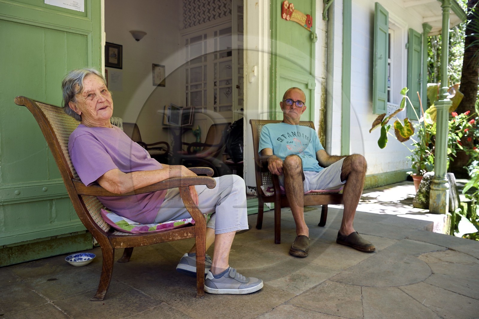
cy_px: 160
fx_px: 386
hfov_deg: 63.7
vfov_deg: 44.9
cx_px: 240
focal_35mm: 29
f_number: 6.3
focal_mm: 29
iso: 200
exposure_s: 1/100
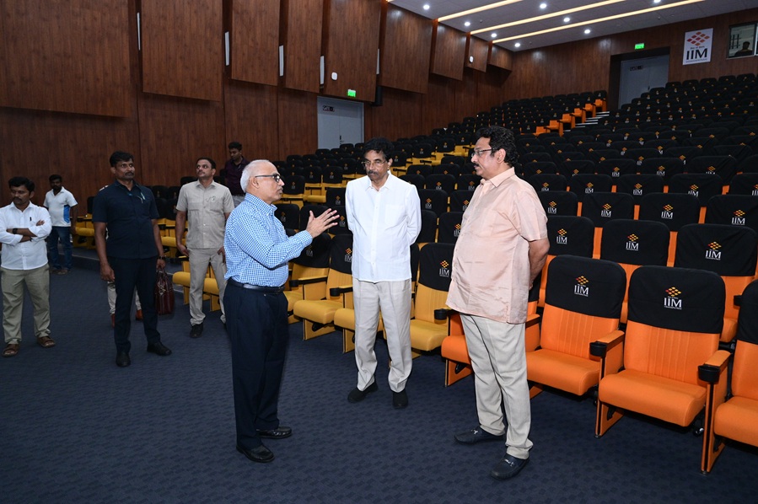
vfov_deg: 53.1
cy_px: 252
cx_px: 379
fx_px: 505
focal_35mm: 24
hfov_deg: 73.8
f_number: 6.3
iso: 4000
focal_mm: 24
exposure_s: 1/160
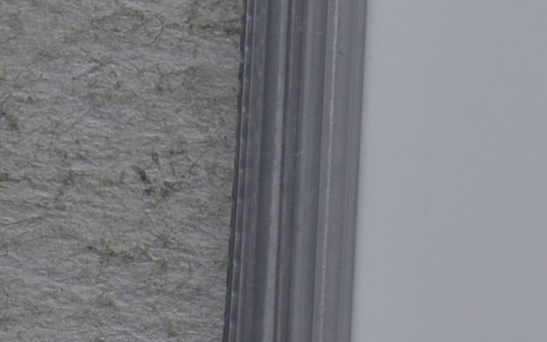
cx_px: 1094
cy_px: 171
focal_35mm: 355
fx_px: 5295
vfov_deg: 3.7
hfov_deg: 5.8
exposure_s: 1/250
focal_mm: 55
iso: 400
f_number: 14
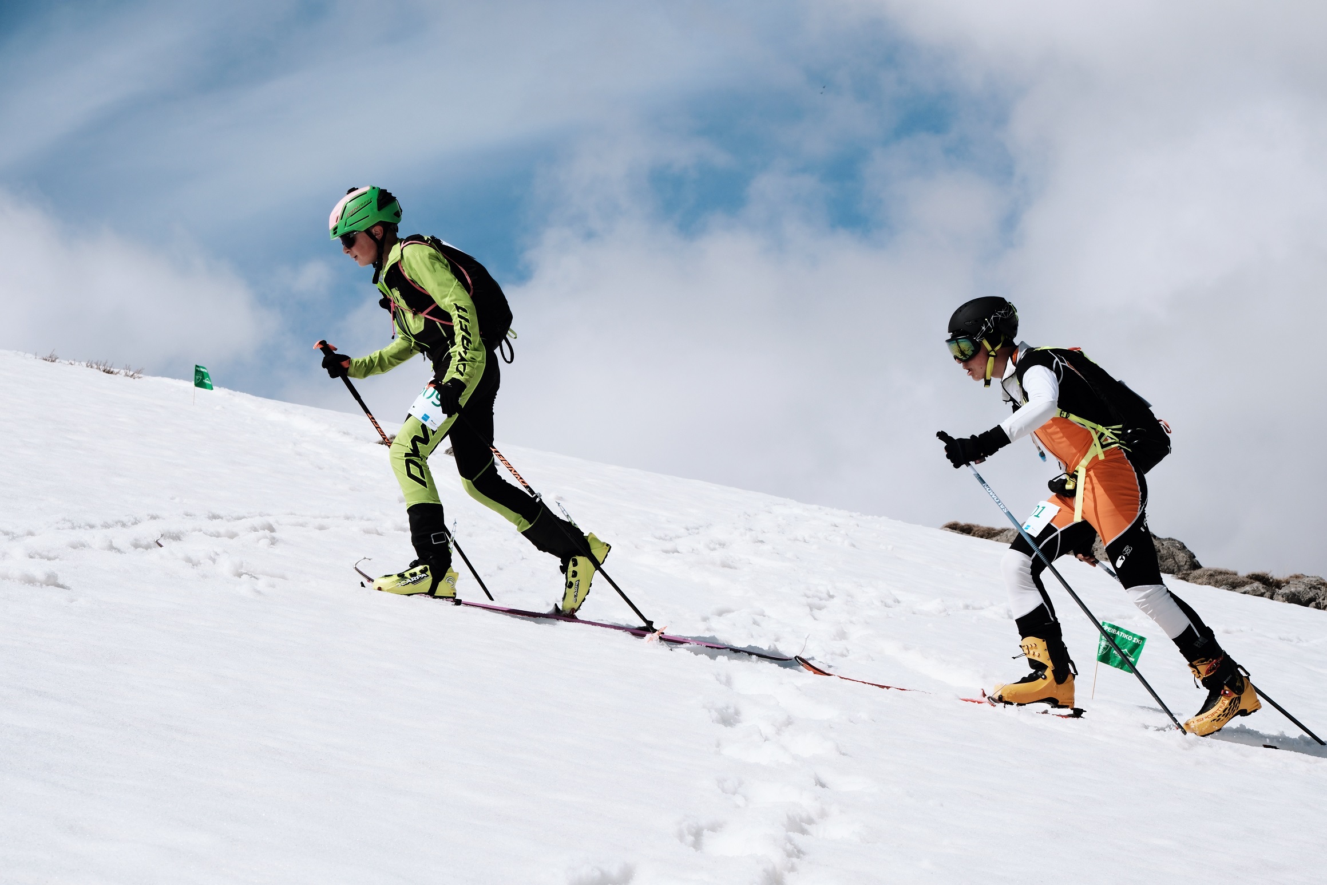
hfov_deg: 24.5
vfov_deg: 16.5
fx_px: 3059
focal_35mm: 83
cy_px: 442
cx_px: 664
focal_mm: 55
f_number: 10
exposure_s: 1/1250
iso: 320
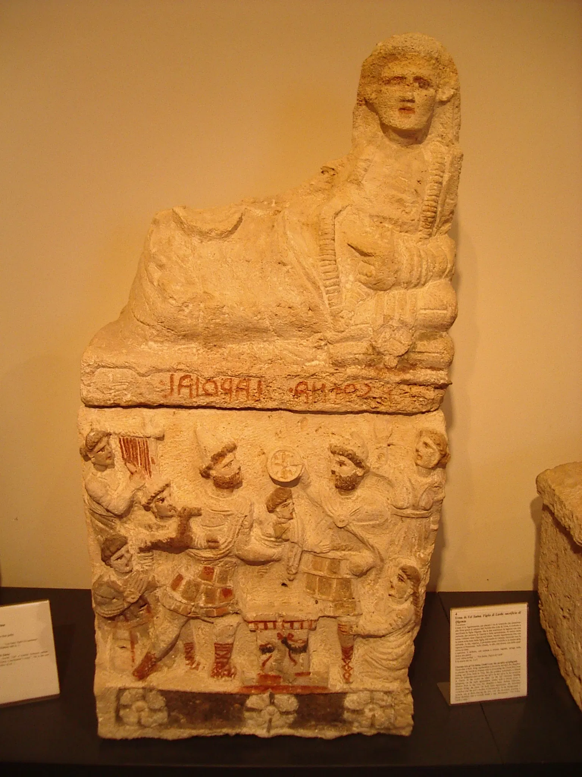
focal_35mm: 38
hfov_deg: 37.7
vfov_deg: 49.0
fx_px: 852
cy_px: 388
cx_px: 291
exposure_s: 1/30
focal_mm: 5.8
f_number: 2.6
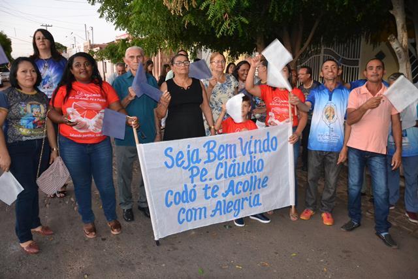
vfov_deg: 48.0
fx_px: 314
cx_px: 209
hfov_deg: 67.4
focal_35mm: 27
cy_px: 140
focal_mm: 18
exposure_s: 1/60
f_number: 3.5
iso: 3200
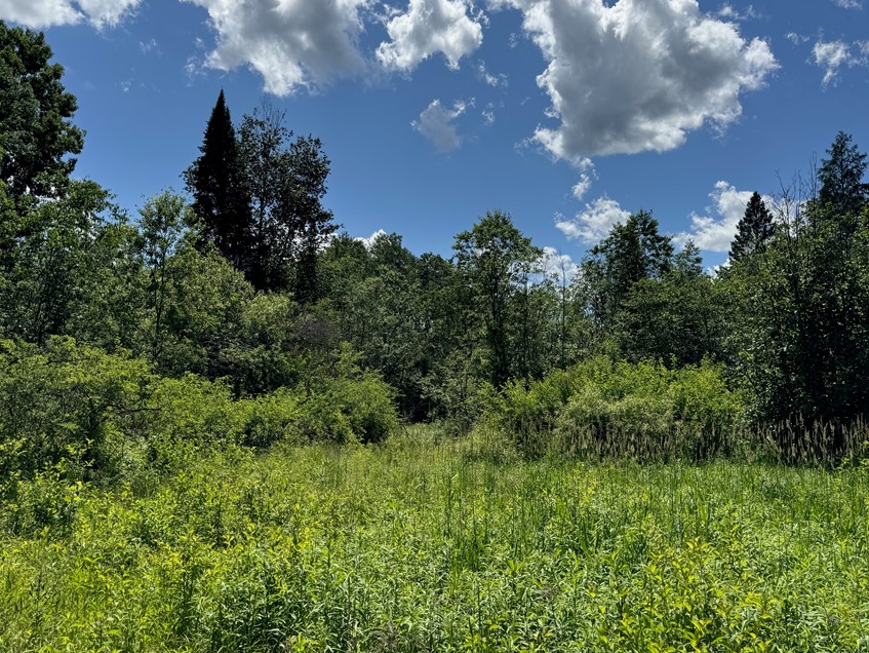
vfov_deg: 48.3
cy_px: 315
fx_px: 728
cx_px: 420
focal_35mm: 29
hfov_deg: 61.6
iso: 80
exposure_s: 1/7092
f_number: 1.78
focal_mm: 6.76
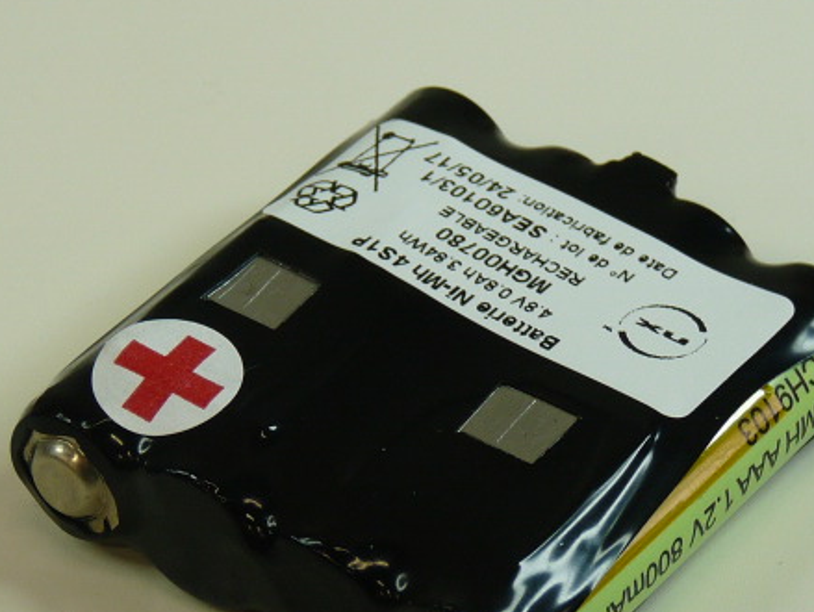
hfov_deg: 9.8
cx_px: 419
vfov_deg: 7.4
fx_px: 4730
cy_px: 417
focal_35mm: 201
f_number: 3.4
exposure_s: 1/50
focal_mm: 13.8
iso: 100
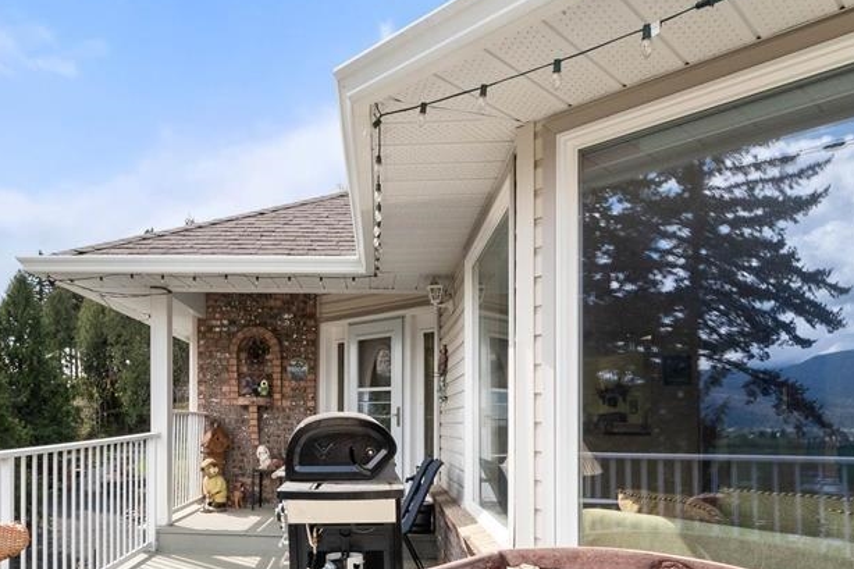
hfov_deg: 70.5
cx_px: 328
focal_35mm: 25
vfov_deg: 48.3
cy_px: 456
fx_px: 593
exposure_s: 1/320
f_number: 11
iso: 250
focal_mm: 10
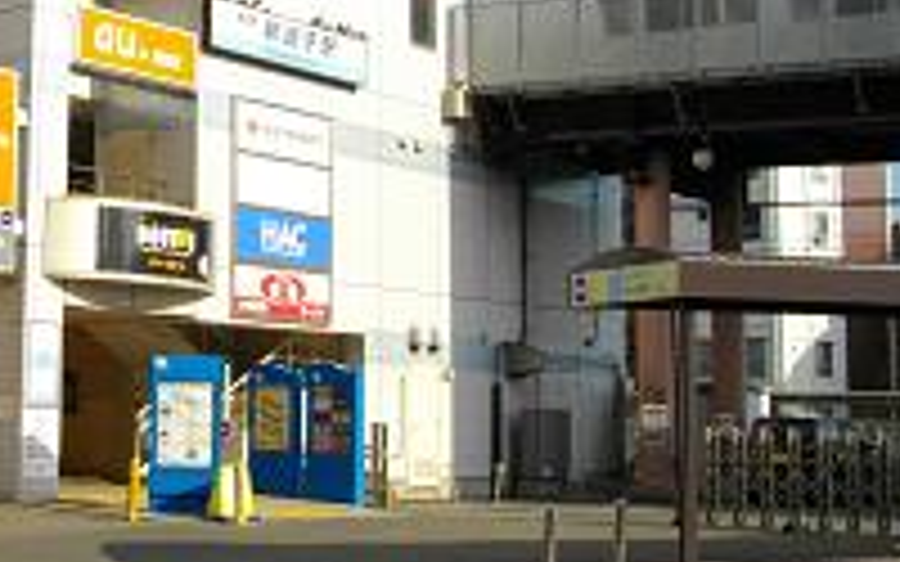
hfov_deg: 29.6
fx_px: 1619
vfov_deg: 19.6
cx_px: 70
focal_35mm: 66
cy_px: 139
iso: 100
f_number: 5.5
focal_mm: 5.7
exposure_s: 1/400
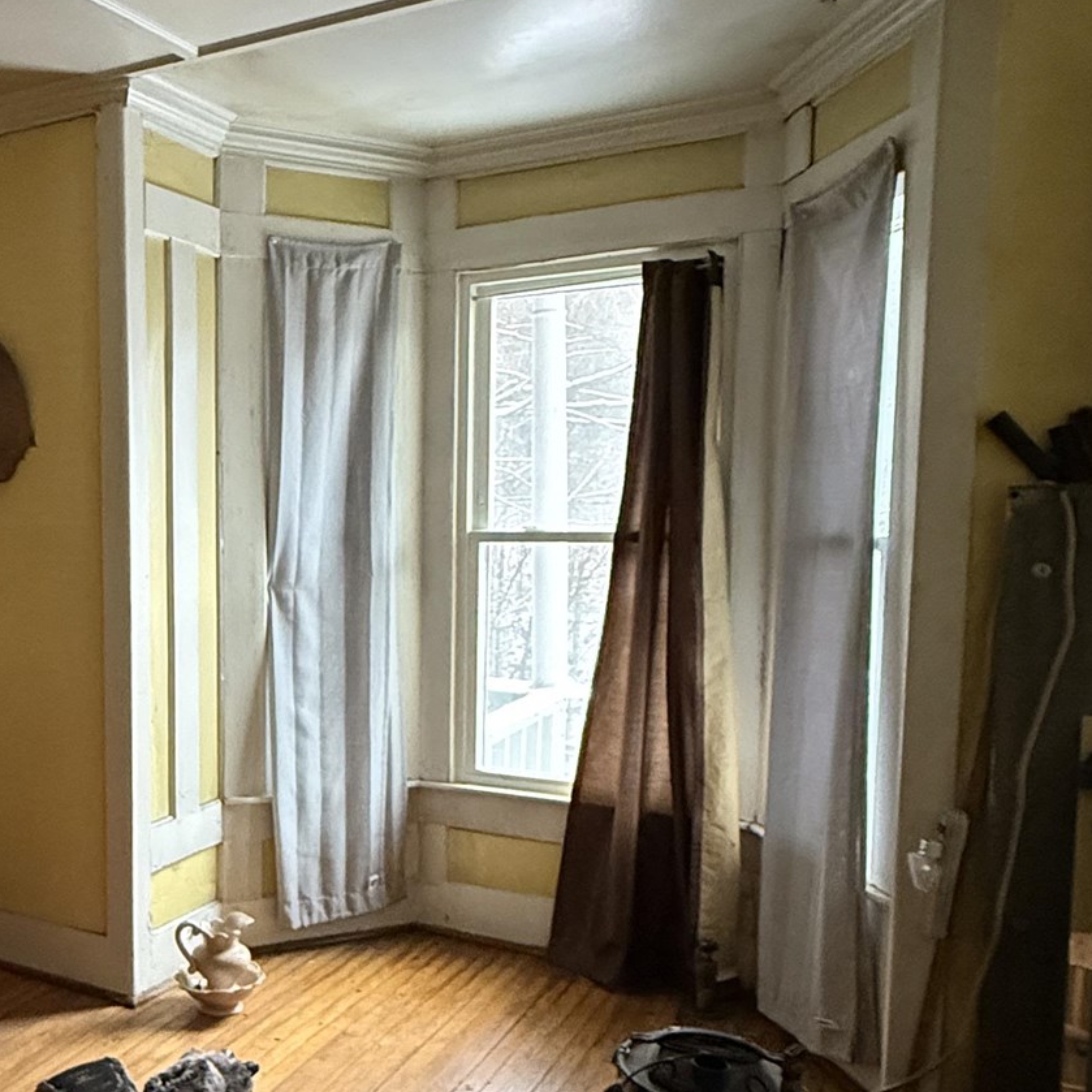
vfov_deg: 48.3
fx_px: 1213
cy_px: 633
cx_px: 141
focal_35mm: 34
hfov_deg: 44.7
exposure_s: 1/60
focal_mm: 2.22
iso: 800
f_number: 2.2
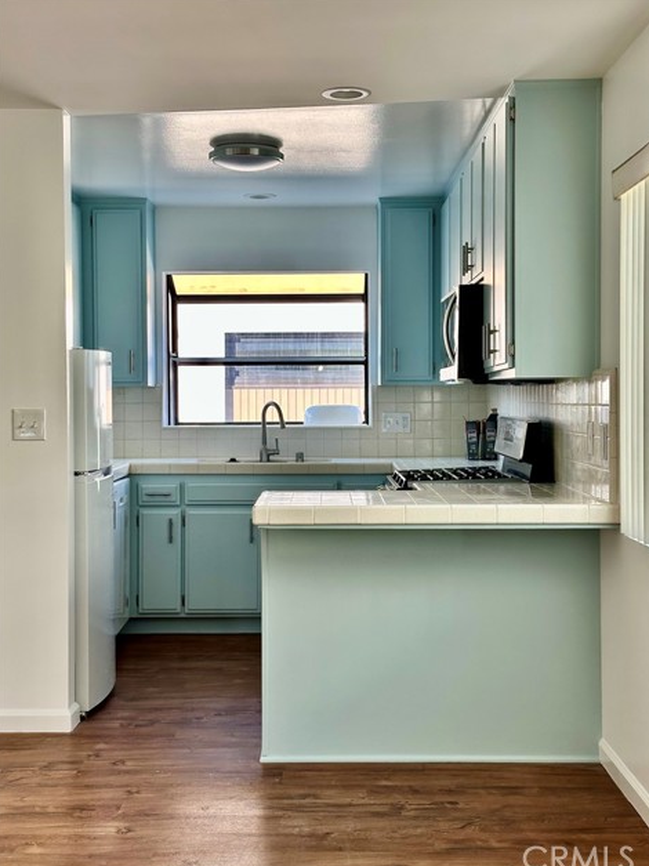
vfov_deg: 38.9
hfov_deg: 29.7
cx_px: 327
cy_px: 436
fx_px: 1225
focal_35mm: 49
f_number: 1.78
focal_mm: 6.86
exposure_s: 1/138
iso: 50
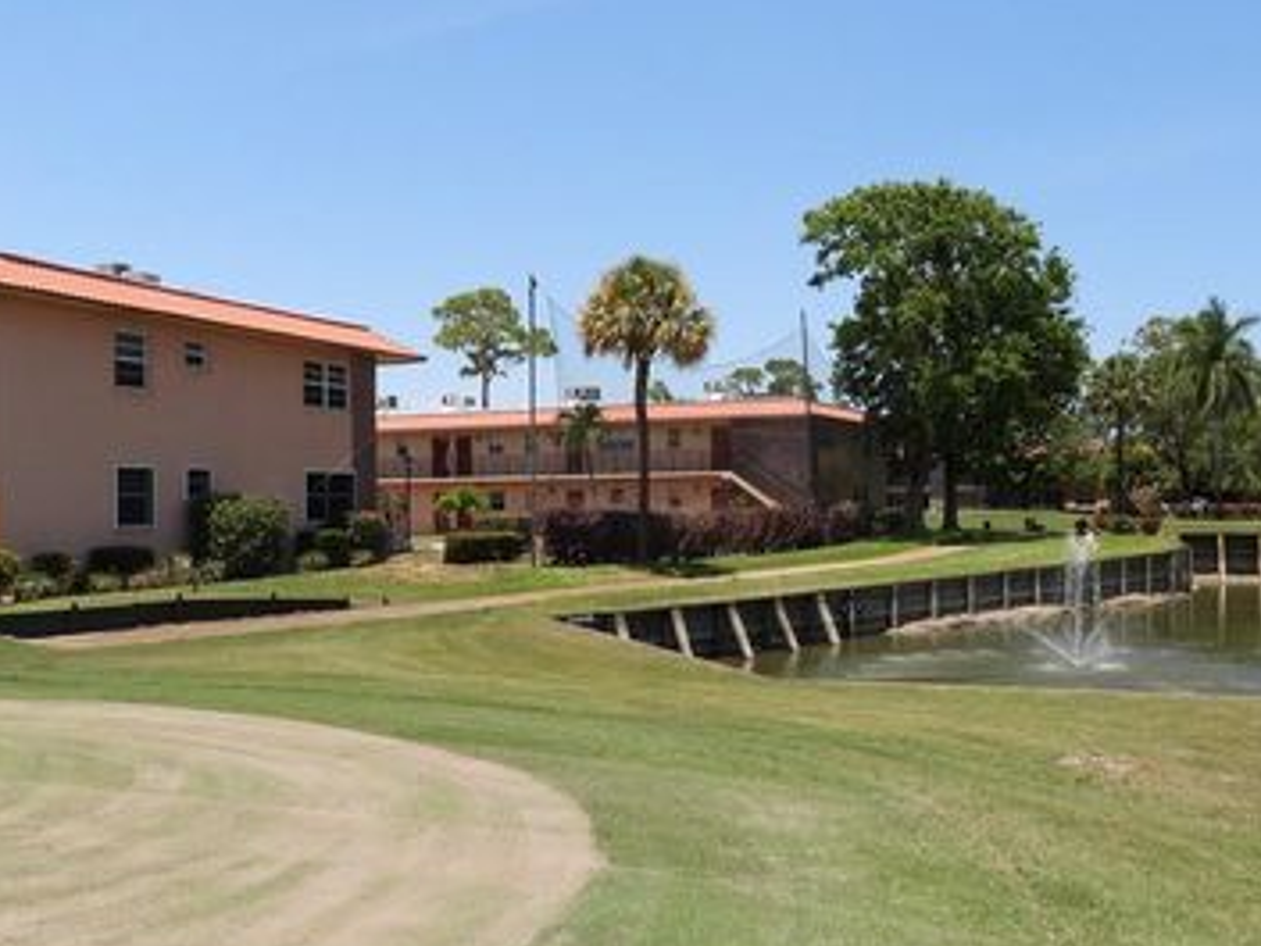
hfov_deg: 53.3
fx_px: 1239
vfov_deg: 41.8
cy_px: 512
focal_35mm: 34
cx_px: 797
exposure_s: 1/1600
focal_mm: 4.3
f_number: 2.8
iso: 100
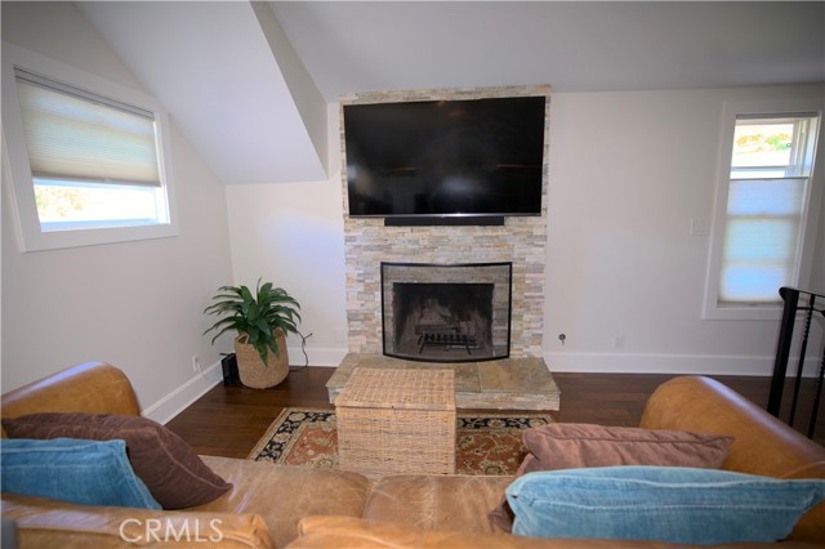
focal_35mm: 16
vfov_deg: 73.7
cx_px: 412
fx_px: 366
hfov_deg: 96.8
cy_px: 274
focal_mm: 16
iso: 800
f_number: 2.8
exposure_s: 1/30
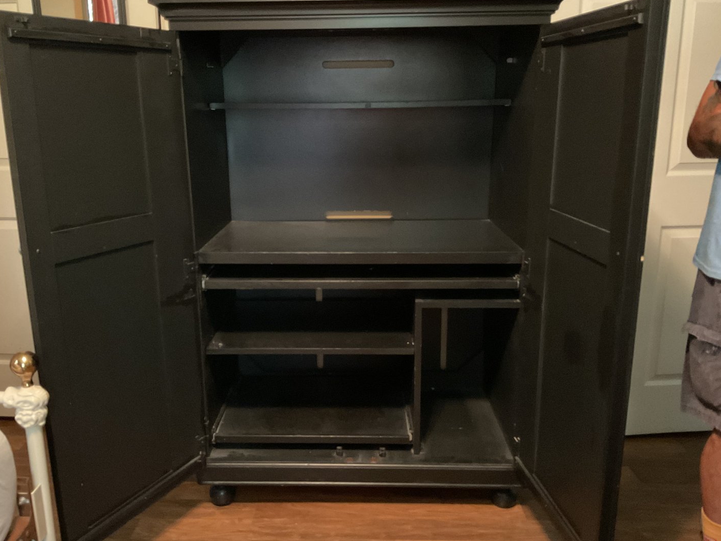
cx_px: 341
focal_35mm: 31
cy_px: 265
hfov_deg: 58.3
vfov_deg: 45.5
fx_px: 646
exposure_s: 1/15
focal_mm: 3
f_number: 1.8
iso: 800
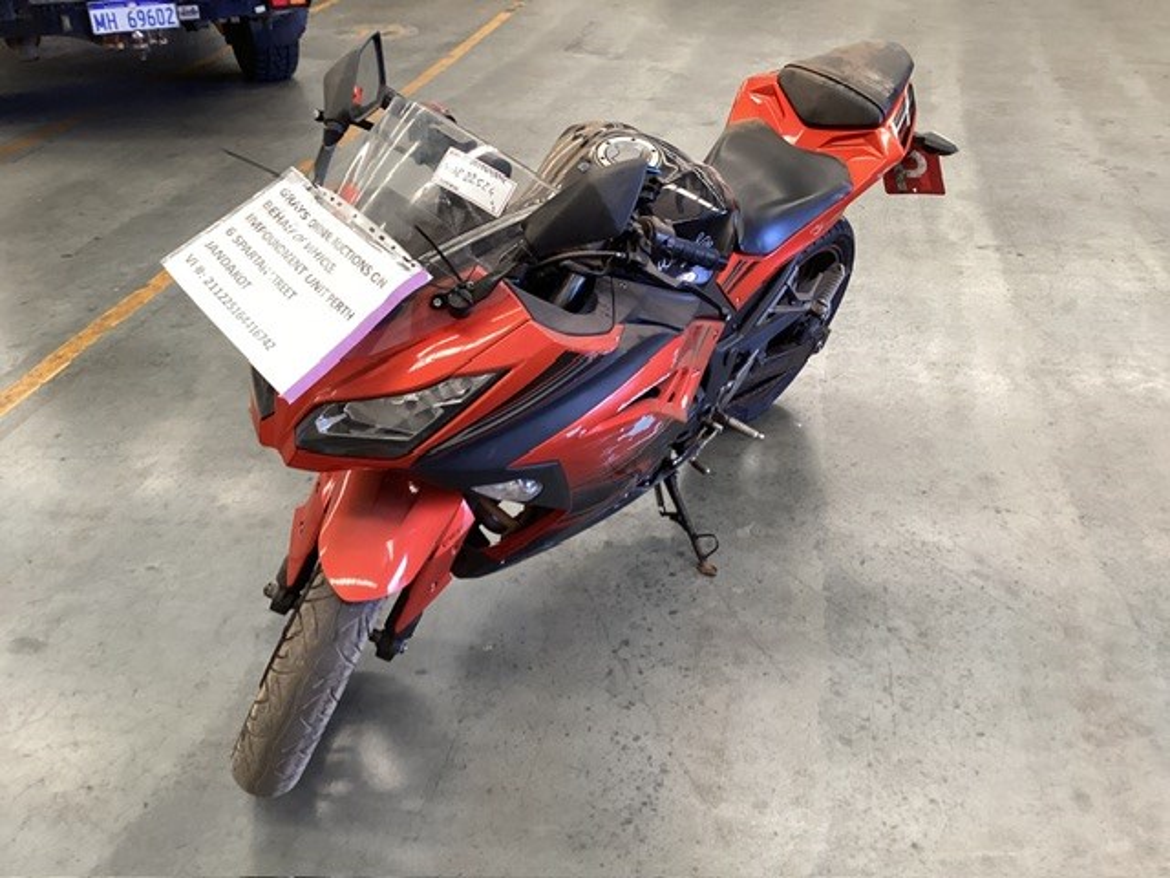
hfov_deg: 58.4
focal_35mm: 31
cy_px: 439
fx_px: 1048
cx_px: 585
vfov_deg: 45.4
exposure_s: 1/60
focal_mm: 3.3
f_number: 2.4
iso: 125
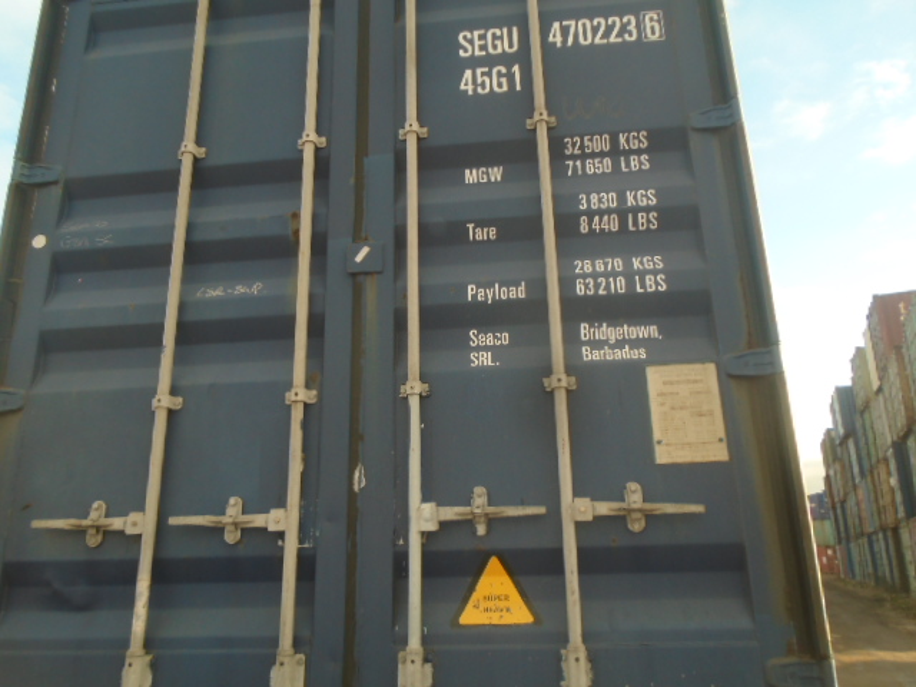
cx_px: 458
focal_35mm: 26
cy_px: 344
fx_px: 688
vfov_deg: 53.1
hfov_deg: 67.3
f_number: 3.2
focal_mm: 4.6
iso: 100
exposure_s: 1/200
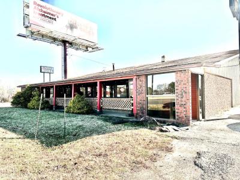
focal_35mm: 24
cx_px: 120
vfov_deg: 56.8
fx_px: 166
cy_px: 90
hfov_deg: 71.6
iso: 80
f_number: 1.78
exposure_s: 1/3155
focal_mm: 6.86
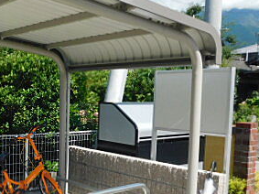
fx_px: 389
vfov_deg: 27.8
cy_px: 129
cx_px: 38
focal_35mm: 52
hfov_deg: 35.2
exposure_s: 1/1250
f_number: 3
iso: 125
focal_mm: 4
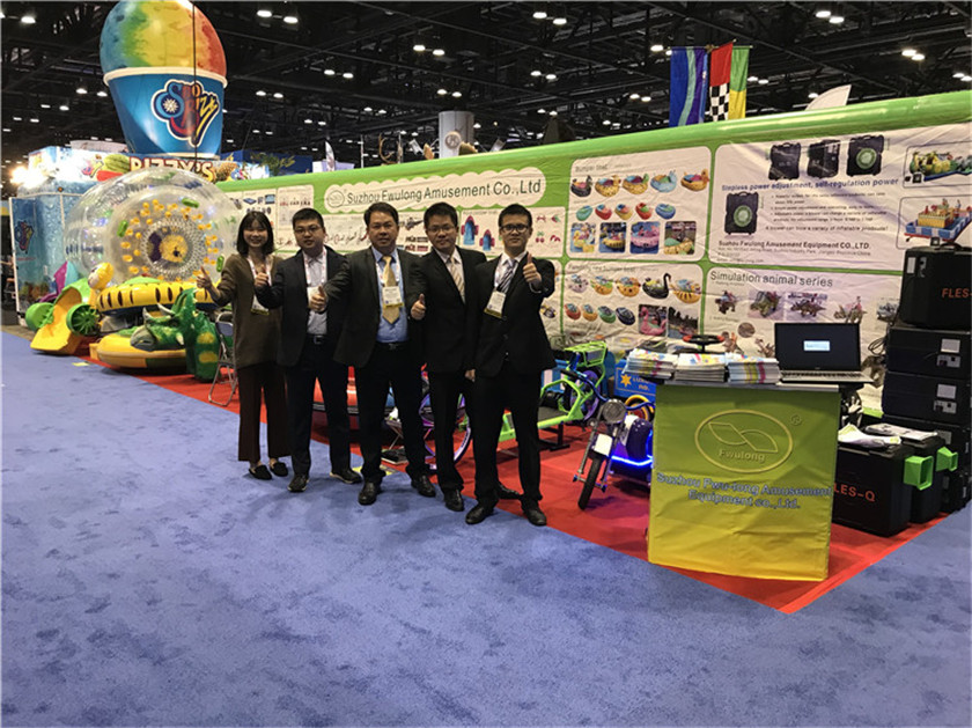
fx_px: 786
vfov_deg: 49.7
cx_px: 486
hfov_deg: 63.5
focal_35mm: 28
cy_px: 364
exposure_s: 1/15
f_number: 1.8
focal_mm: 3.99
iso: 50
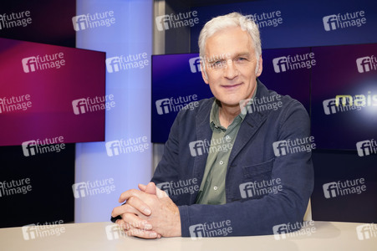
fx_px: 377
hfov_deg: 53.2
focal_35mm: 36
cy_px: 126
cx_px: 188
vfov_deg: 36.8
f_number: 5
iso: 2000
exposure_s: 1/160
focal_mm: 36
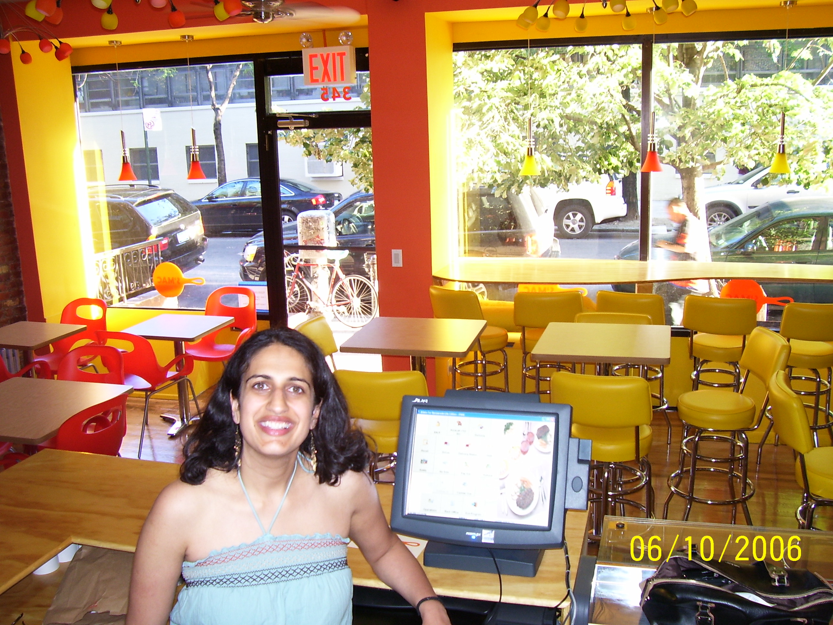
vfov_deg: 41.8
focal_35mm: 34
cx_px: 416
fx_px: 818
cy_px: 312
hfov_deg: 54.0
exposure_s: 1/15
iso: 80
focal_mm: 5.6
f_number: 2.7
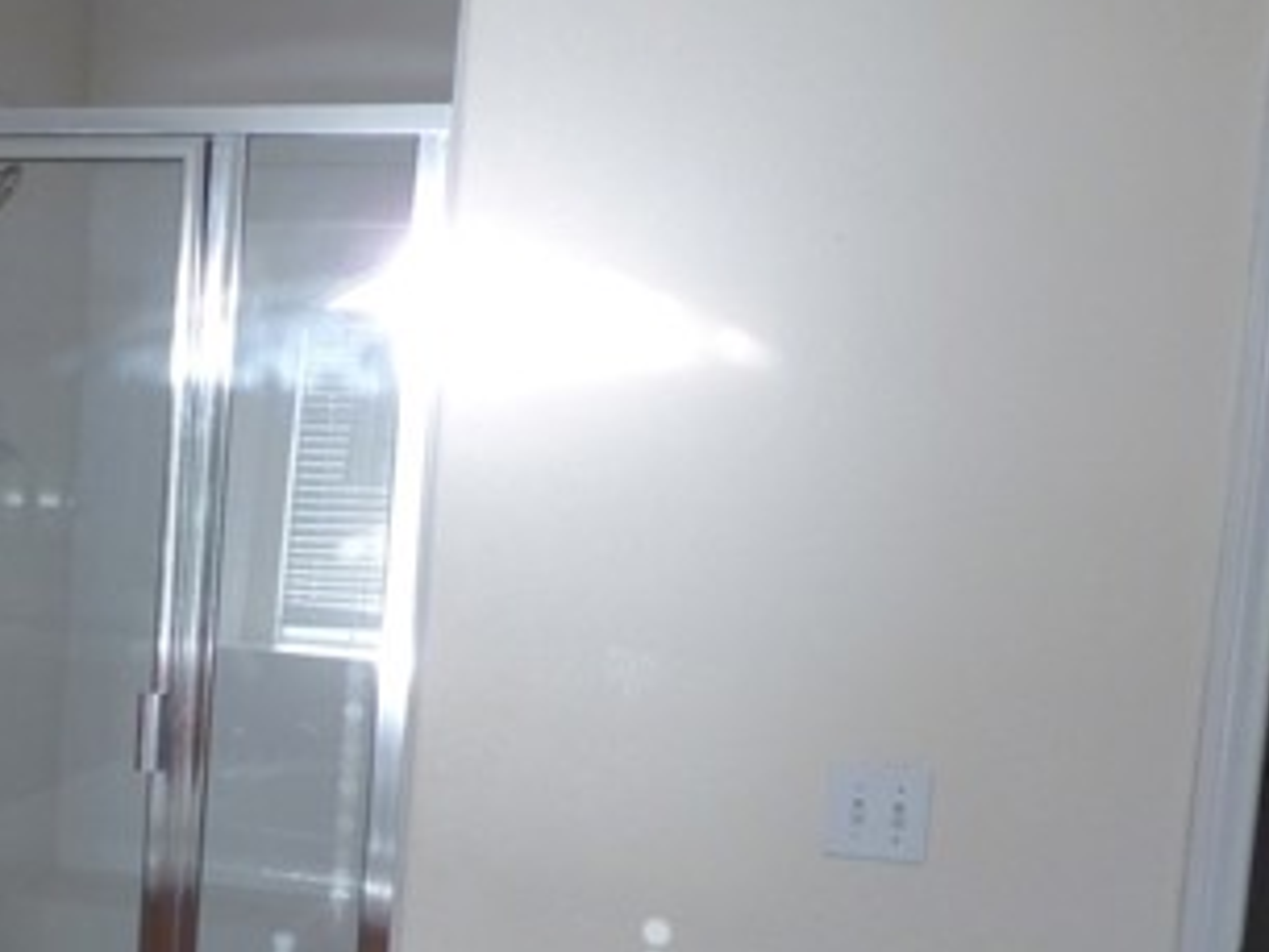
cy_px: 661
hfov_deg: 42.0
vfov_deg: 34.0
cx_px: 183
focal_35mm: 42
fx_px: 1540
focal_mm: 3.58
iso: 250
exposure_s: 1/60
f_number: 2.8
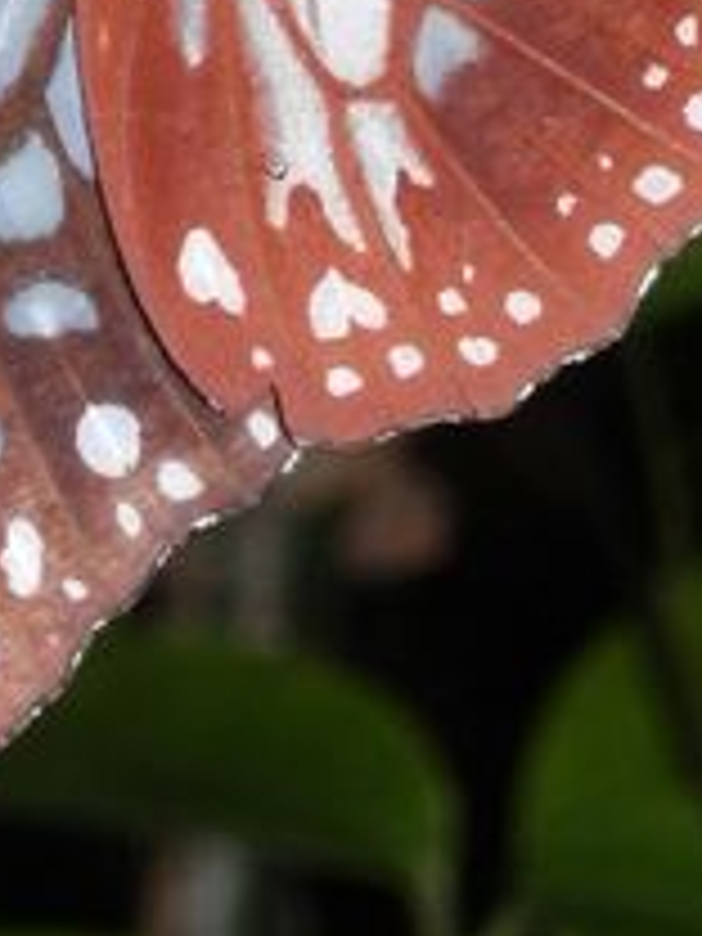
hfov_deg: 3.0
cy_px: 292
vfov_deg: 4.0
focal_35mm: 493
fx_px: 13330
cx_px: 351
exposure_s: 1/160
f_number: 5.3
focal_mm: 22.9
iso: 100
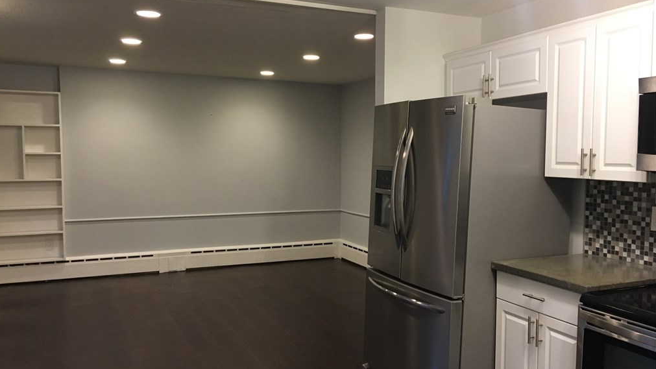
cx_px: 326
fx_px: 557
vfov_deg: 36.7
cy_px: 190
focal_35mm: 32
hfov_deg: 61.0
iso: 100
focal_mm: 4.15
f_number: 2.2
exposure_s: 1/30
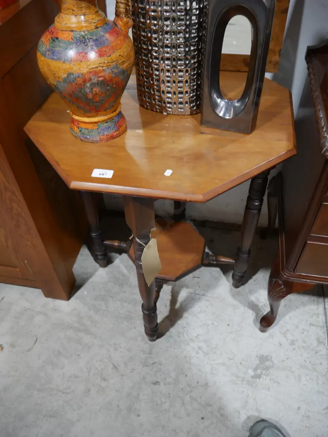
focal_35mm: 28
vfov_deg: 63.4
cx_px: 164
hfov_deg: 49.8
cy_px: 218
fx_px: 353
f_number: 3.5
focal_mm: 14
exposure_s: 1/60
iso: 320
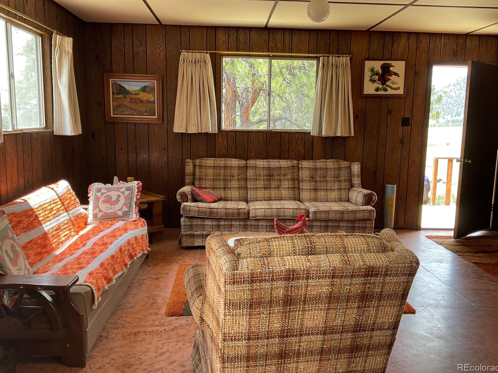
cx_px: 252
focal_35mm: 30
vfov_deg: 46.8
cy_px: 181
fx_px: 432
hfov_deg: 60.0
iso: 40
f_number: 1.8
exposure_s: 1/122
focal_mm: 3
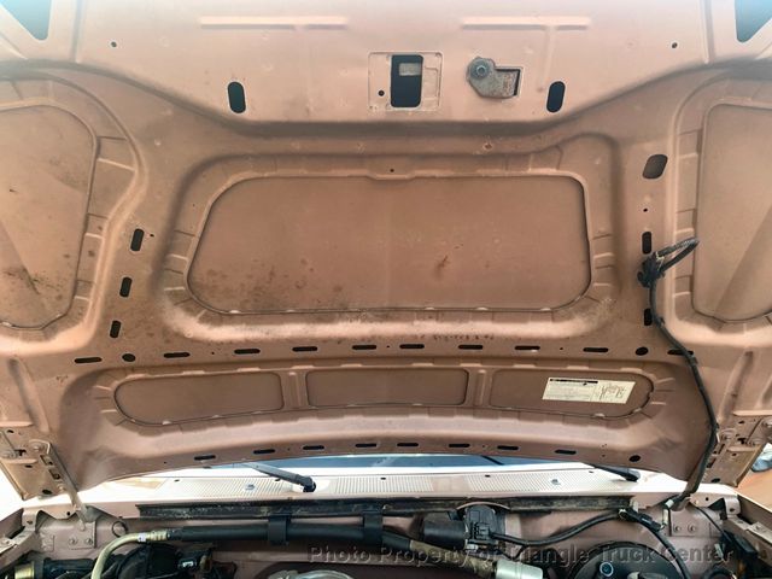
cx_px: 386
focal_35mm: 26
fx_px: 580
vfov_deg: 53.1
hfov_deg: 67.3
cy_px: 290
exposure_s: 1/121
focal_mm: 4.25
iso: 100
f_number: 1.8
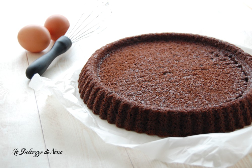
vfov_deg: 20.1
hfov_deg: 29.9
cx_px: 126
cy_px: 84
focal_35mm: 68
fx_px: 472
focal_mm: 45
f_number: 5.3
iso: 800
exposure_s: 1/5
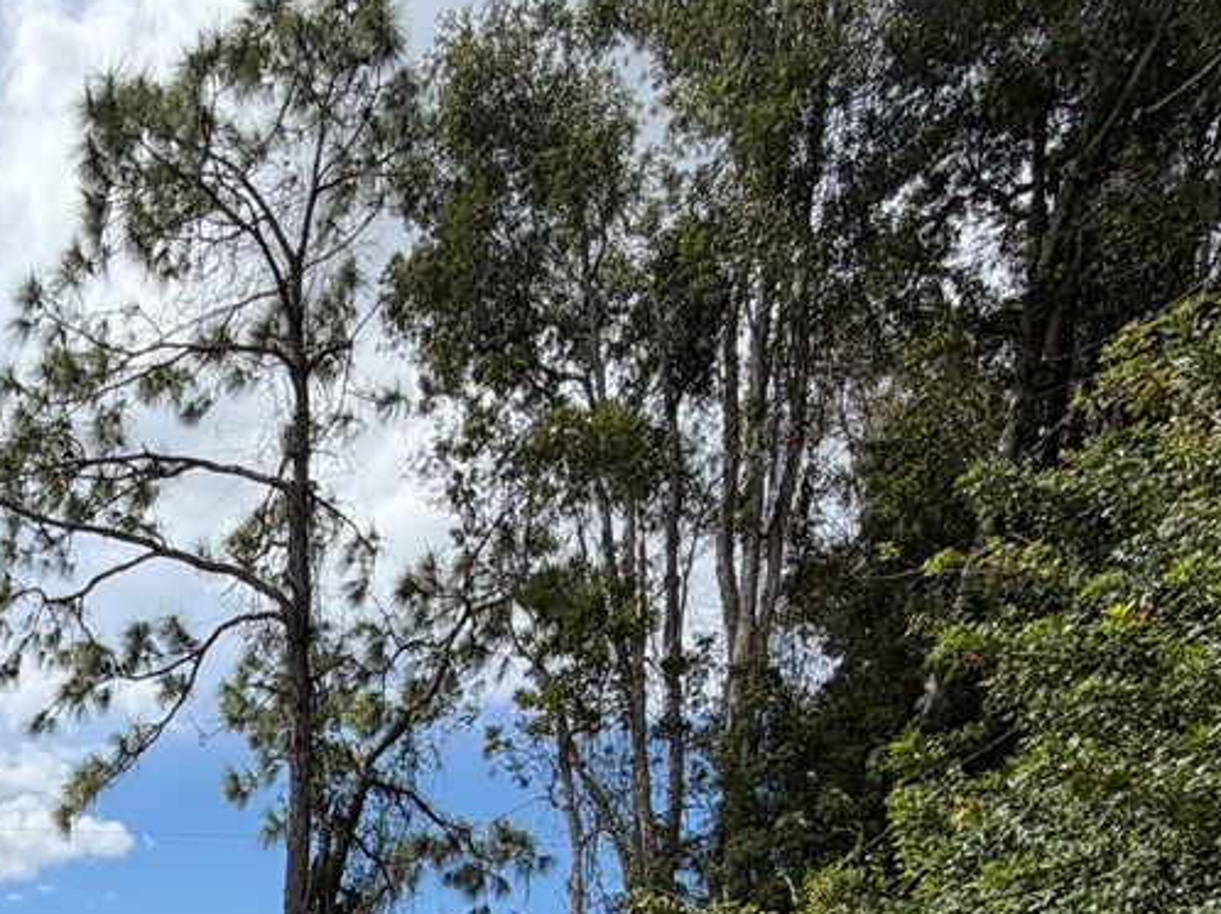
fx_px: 1587
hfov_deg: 37.1
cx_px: -37
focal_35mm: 45
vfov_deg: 24.7
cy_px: 1380
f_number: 2.2
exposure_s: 1/1339
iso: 20
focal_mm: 2.22
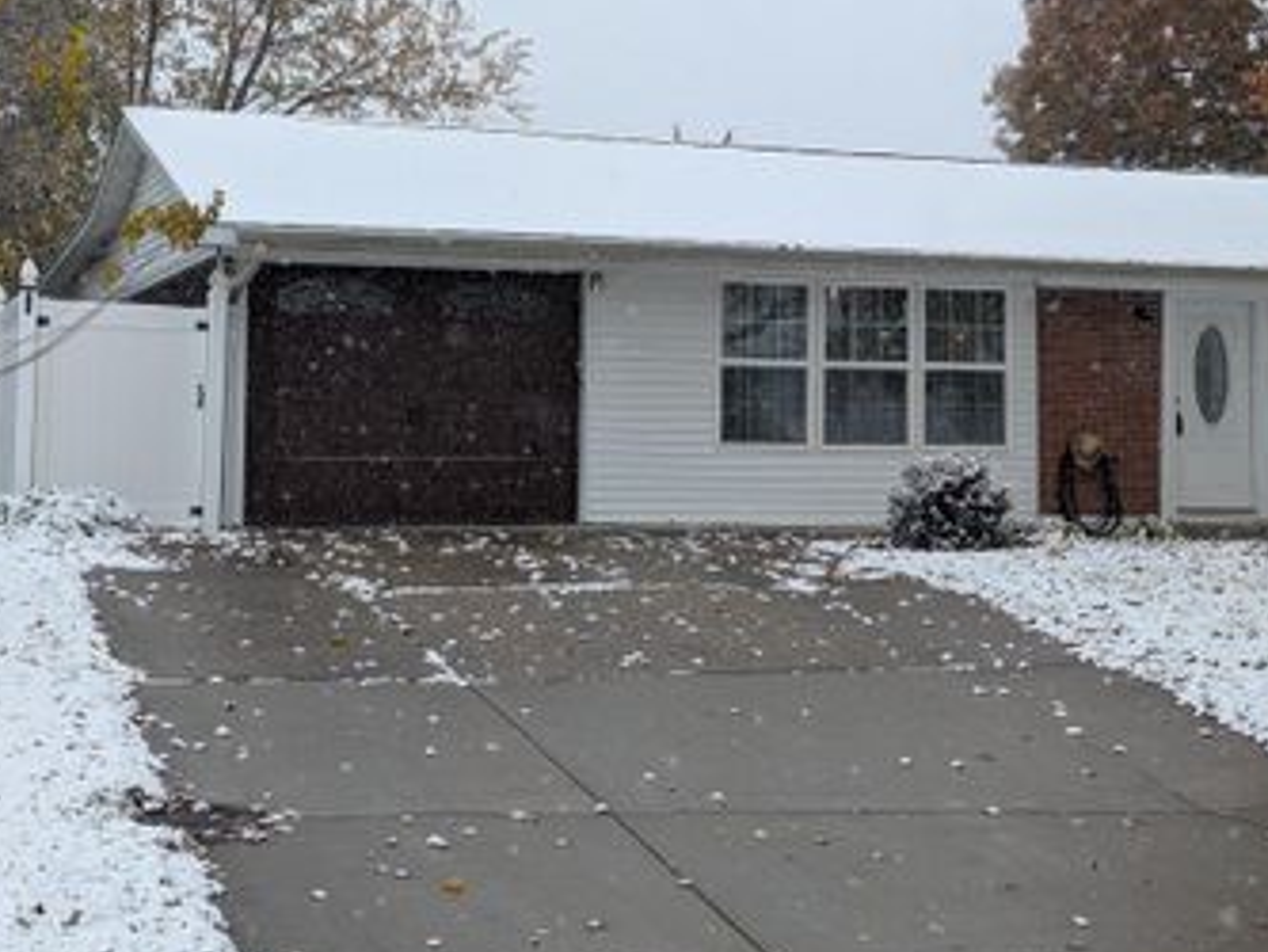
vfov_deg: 20.4
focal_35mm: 72
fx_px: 2638
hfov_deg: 26.8
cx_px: 861
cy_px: 314
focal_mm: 6.81
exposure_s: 1/703
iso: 48
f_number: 1.85
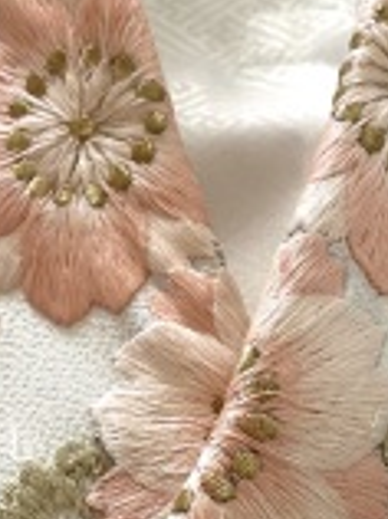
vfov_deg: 18.7
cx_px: 270
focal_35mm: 99
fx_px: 1484
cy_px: 644
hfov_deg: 14.9
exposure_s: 1/100
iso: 80
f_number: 1.6
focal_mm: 5.1
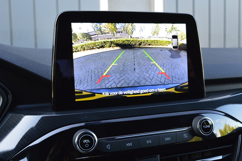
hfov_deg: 47.9
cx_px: 121
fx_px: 272
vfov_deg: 33.0
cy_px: 80
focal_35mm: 40
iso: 800
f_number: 7.1
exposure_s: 1/60
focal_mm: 27
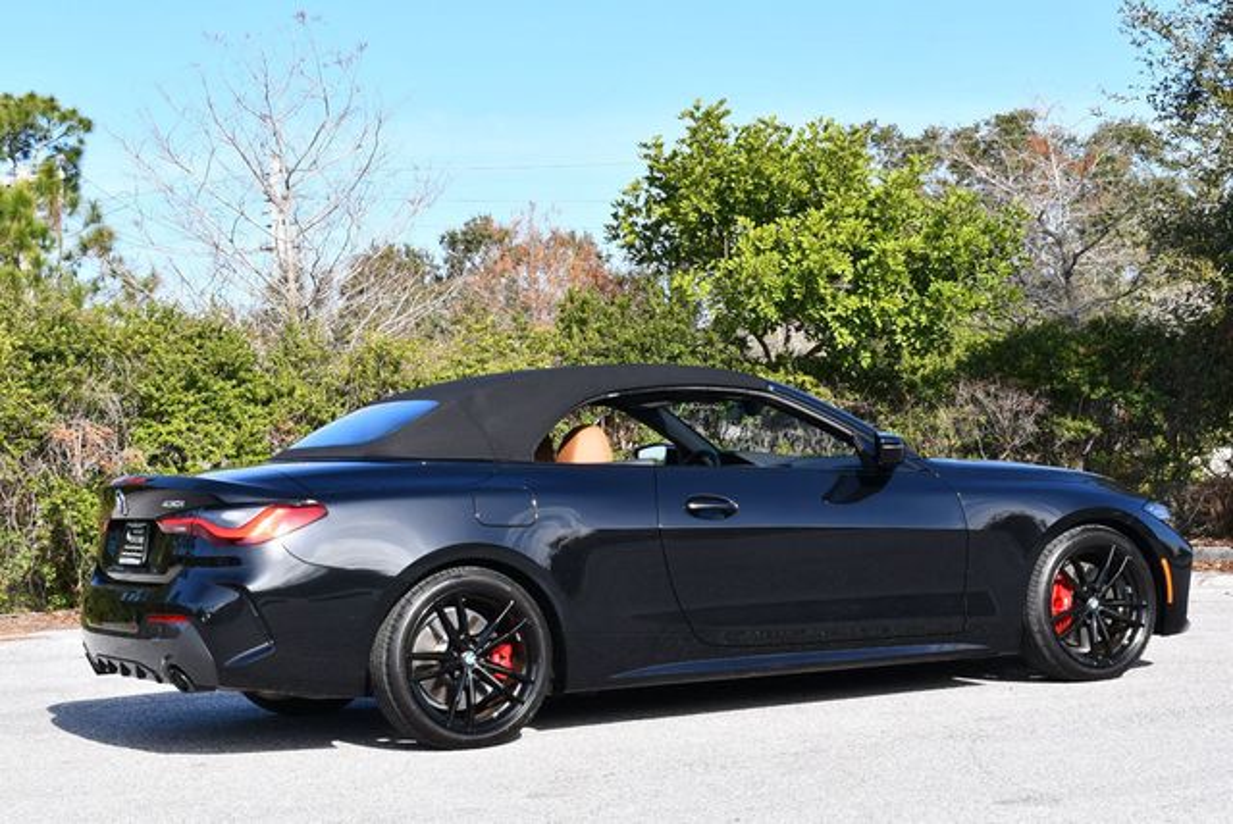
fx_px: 2400
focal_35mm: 70
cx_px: 616
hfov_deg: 28.8
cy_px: 412
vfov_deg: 19.5
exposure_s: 1/250
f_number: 8
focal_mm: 35
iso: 160
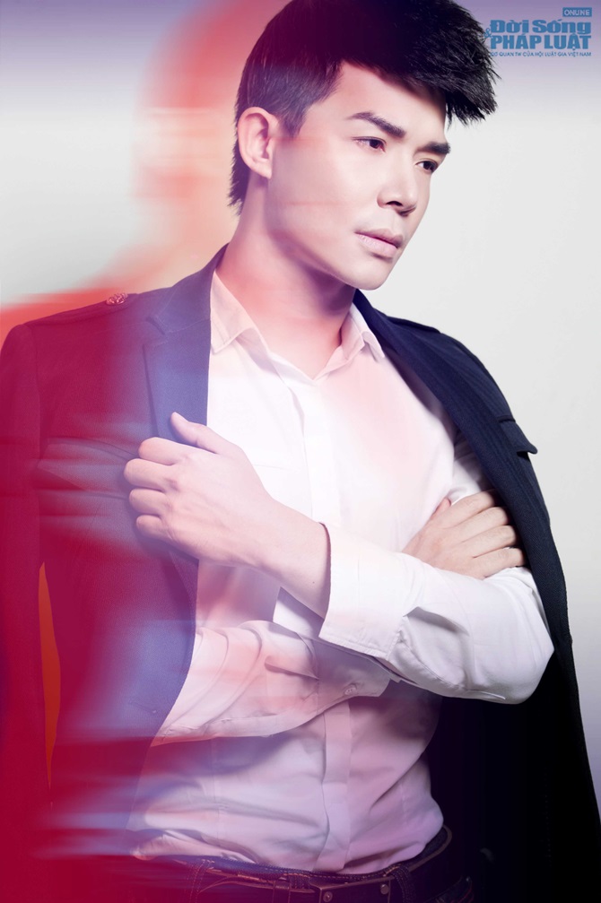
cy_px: 452
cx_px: 300
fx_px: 2257
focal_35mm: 90
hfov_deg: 15.2
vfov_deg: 22.6
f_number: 7.1
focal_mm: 90
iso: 160
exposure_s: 1/125
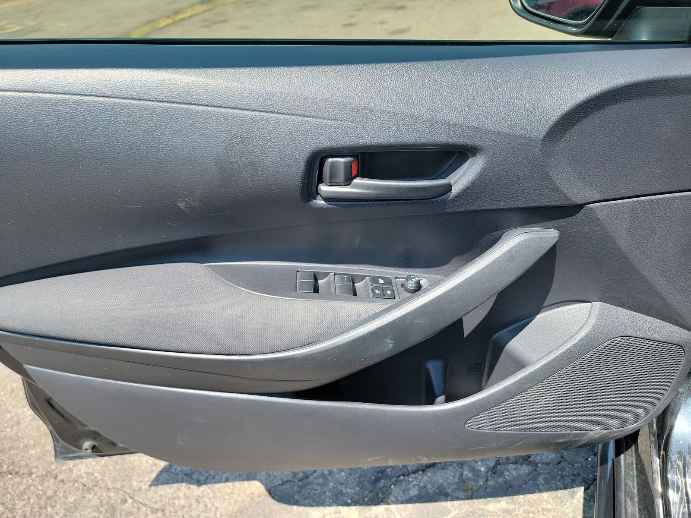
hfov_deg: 71.6
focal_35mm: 24
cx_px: 346
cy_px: 259
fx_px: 479
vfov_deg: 56.8
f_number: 1.8
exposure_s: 1/226
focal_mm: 6.7
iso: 50
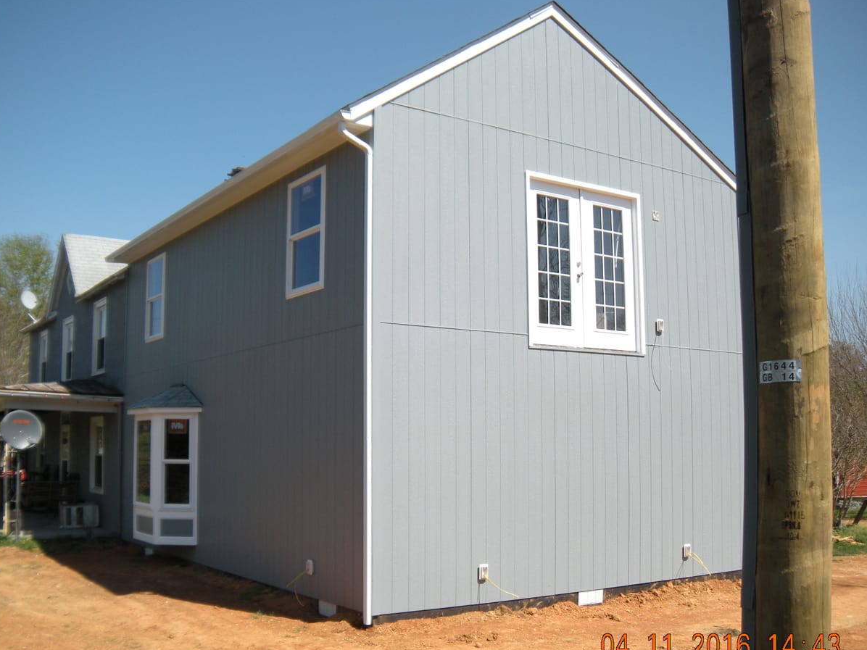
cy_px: 359
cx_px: 415
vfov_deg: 36.8
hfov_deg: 47.9
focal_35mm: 39
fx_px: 977
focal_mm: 5.9
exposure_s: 1/622
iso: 64
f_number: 3.8
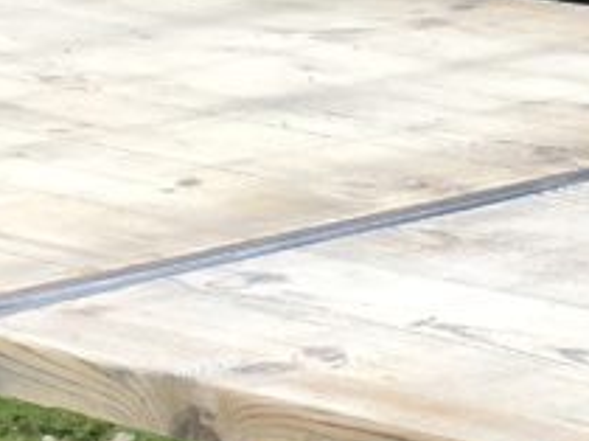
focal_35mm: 254
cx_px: 982
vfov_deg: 5.8
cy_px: 753
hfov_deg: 7.6
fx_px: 4317
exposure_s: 1/60
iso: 50
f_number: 2.4
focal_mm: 6
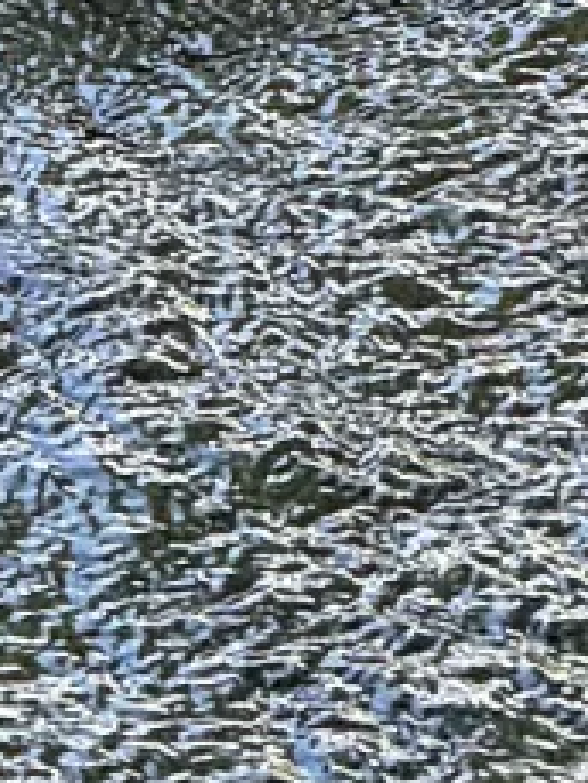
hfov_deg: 2.0
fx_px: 17084
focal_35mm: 755
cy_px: -974
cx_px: -923
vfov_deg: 2.6
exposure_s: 1/99
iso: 64
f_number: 2.8
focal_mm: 15.66
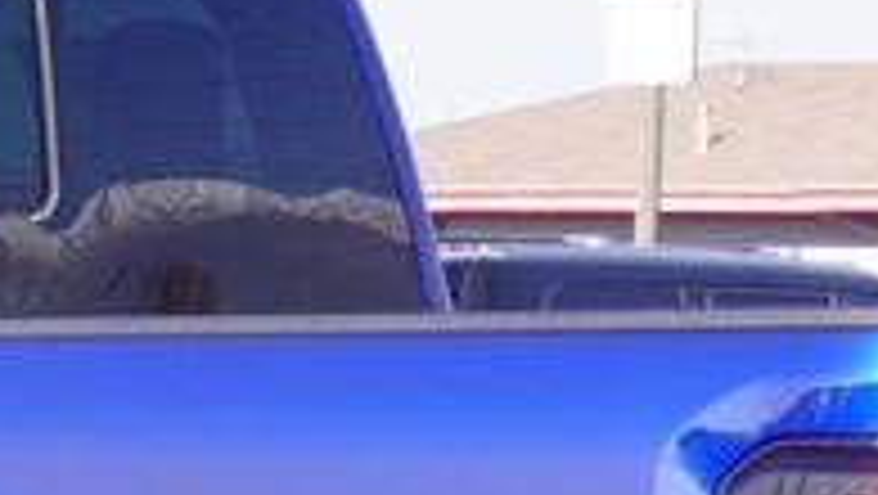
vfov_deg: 5.4
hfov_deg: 9.6
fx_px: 5189
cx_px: 59
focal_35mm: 223
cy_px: 864
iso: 100
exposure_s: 1/125
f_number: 6.3
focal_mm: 27
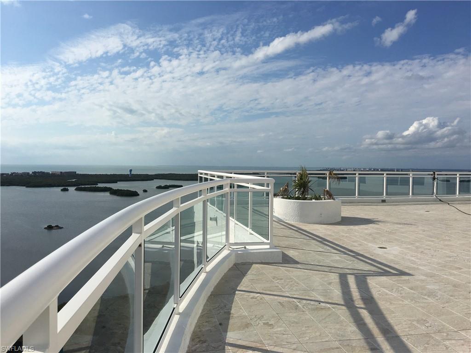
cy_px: 176
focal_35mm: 29
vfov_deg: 48.2
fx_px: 395
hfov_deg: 61.7
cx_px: 236
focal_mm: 4.15
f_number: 2.2
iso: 25
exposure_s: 1/5917
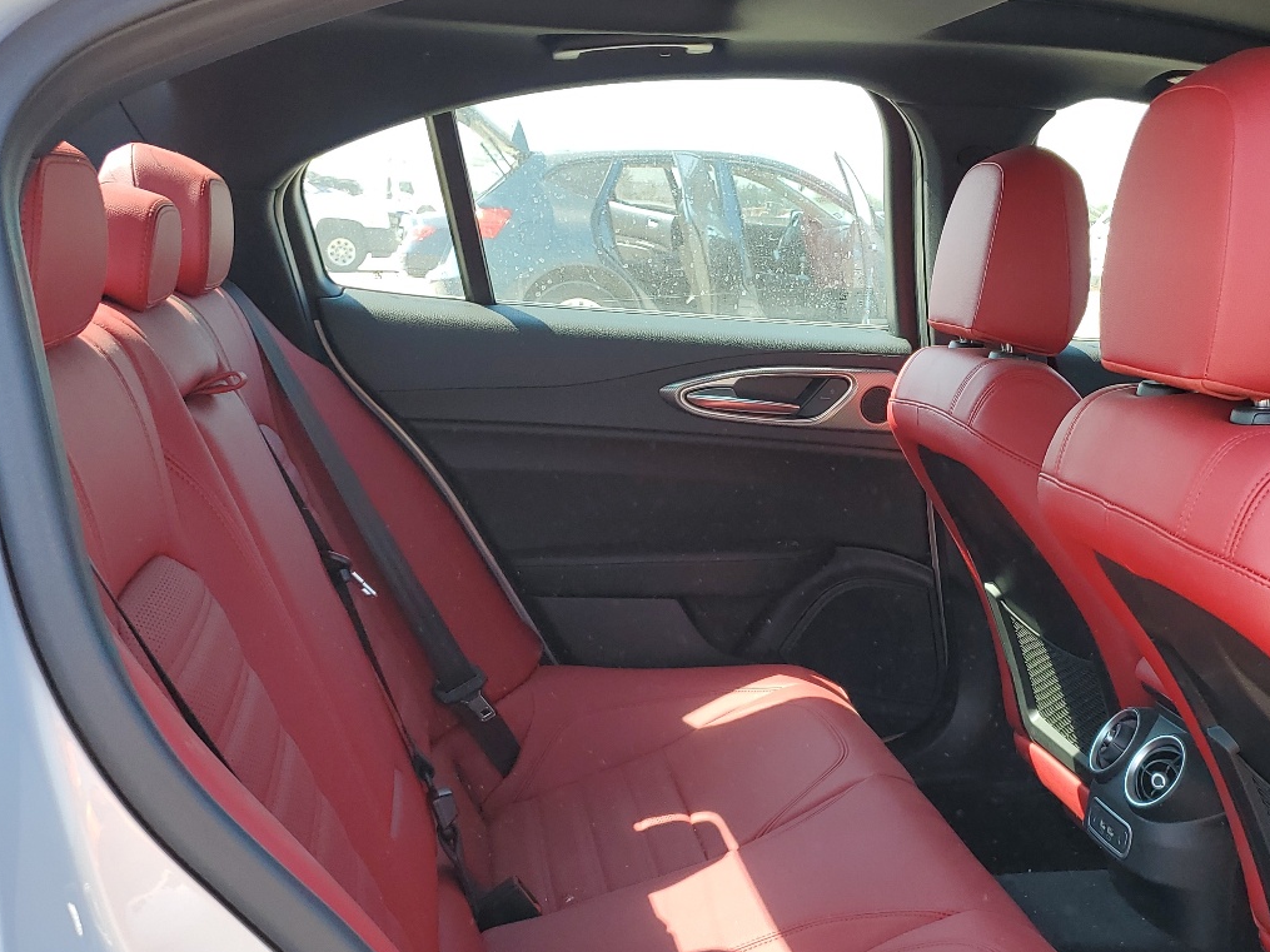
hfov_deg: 44.7
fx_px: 1504
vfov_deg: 34.9
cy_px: 600
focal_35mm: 41
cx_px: 905
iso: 50
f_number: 1.5
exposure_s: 1/385
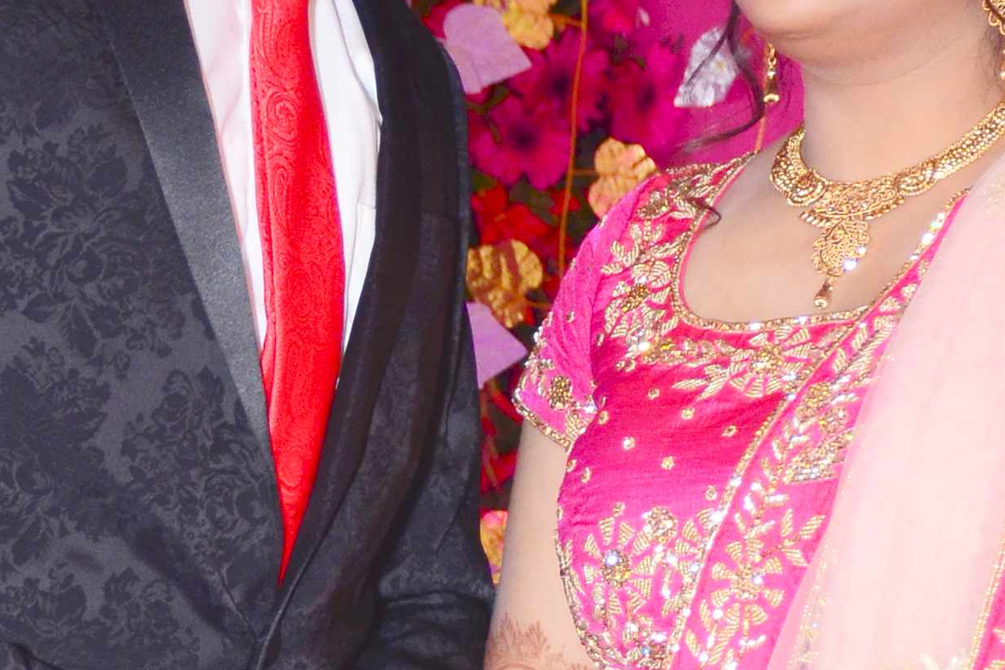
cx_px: 694
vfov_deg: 5.9
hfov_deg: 9.0
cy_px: 1065
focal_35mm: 229
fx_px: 6392
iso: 640
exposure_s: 1/125
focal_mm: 38
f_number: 4.5
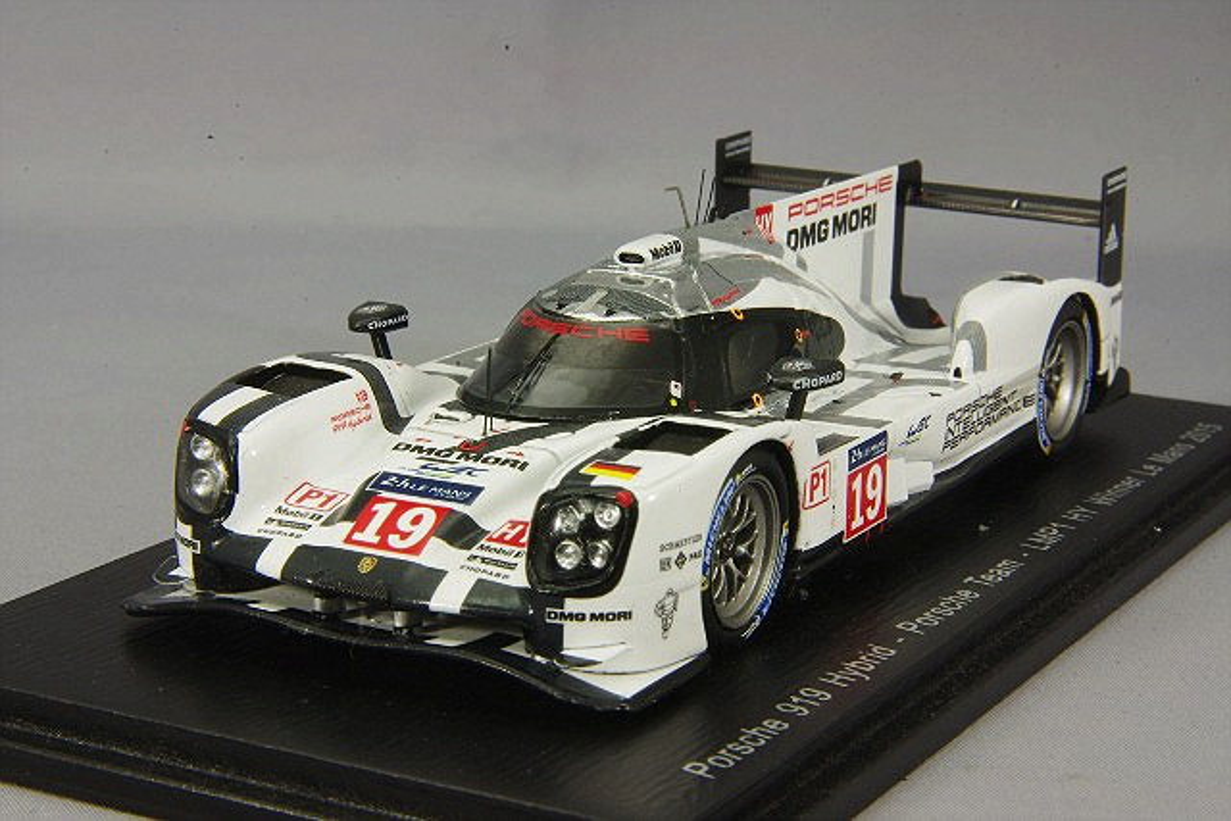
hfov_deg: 21.7
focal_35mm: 94
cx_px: 616
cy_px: 410
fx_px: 3215
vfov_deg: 14.6
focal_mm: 63
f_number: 32
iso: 400
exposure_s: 1/1.67
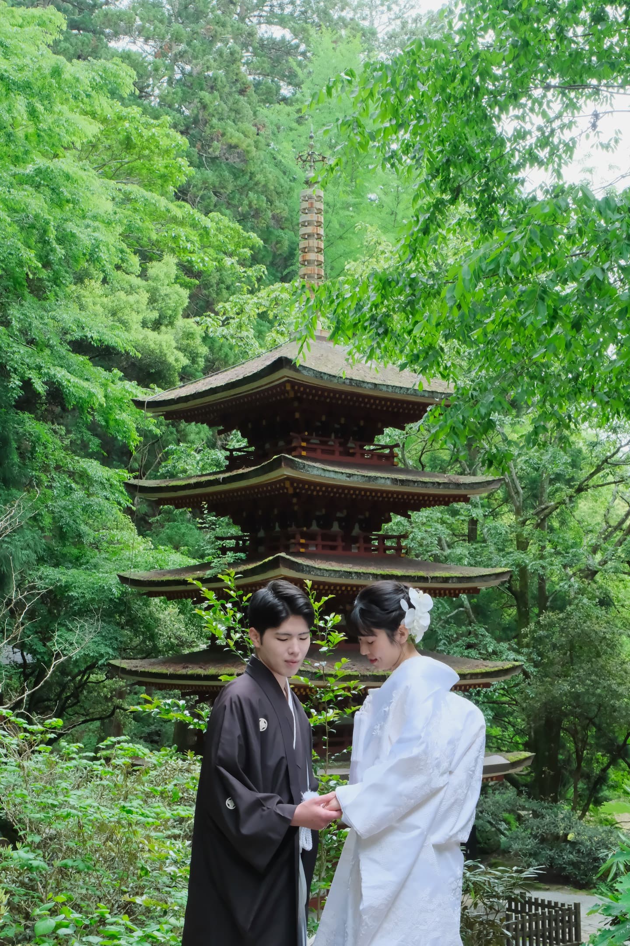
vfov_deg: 41.9
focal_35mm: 47
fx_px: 1234
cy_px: 473
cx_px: 315
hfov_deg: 28.6
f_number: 10
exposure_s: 1/80
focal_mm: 31
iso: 1600
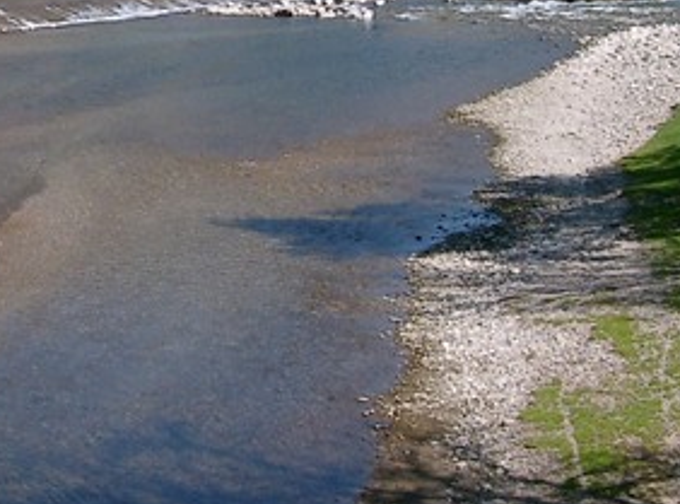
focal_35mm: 105
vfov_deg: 13.8
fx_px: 2054
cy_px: 24
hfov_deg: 18.3
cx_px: 7
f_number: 5
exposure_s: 1/640
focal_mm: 7.6
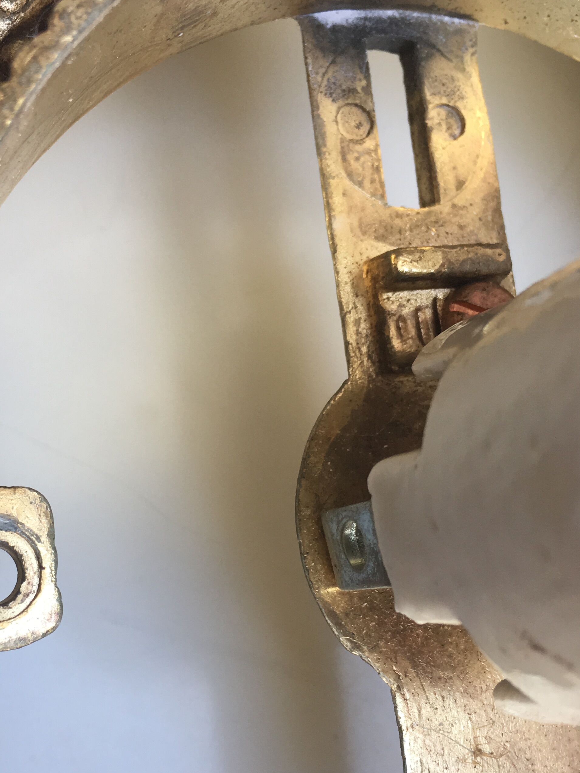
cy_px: 430
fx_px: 1028
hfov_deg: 31.0
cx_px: 148
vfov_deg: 41.2
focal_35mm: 46
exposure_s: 1/100
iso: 40
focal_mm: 4.15
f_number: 2.2
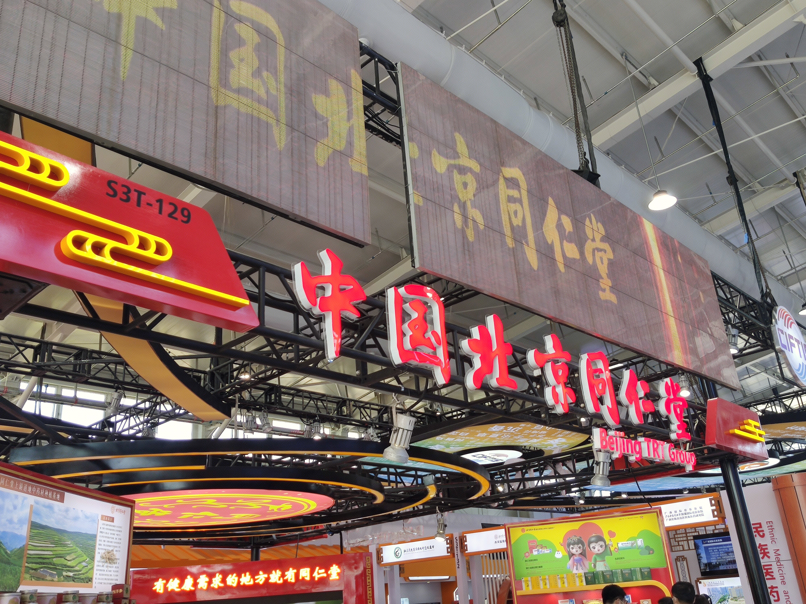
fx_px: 722
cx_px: 403
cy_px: 302
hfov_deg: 58.4
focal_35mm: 31
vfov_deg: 45.4
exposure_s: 1/100
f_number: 1.75
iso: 126
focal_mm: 4.75
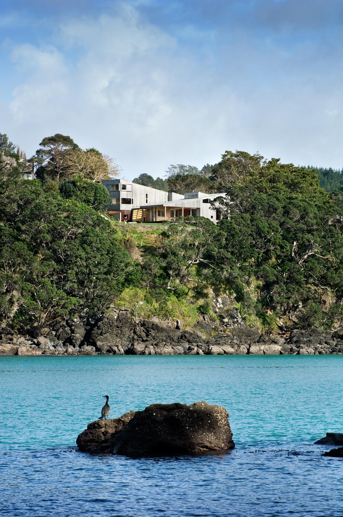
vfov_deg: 13.1
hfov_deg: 8.7
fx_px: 2256
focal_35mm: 158
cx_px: 172
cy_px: 258
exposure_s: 1/90
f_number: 13
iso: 100
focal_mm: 105
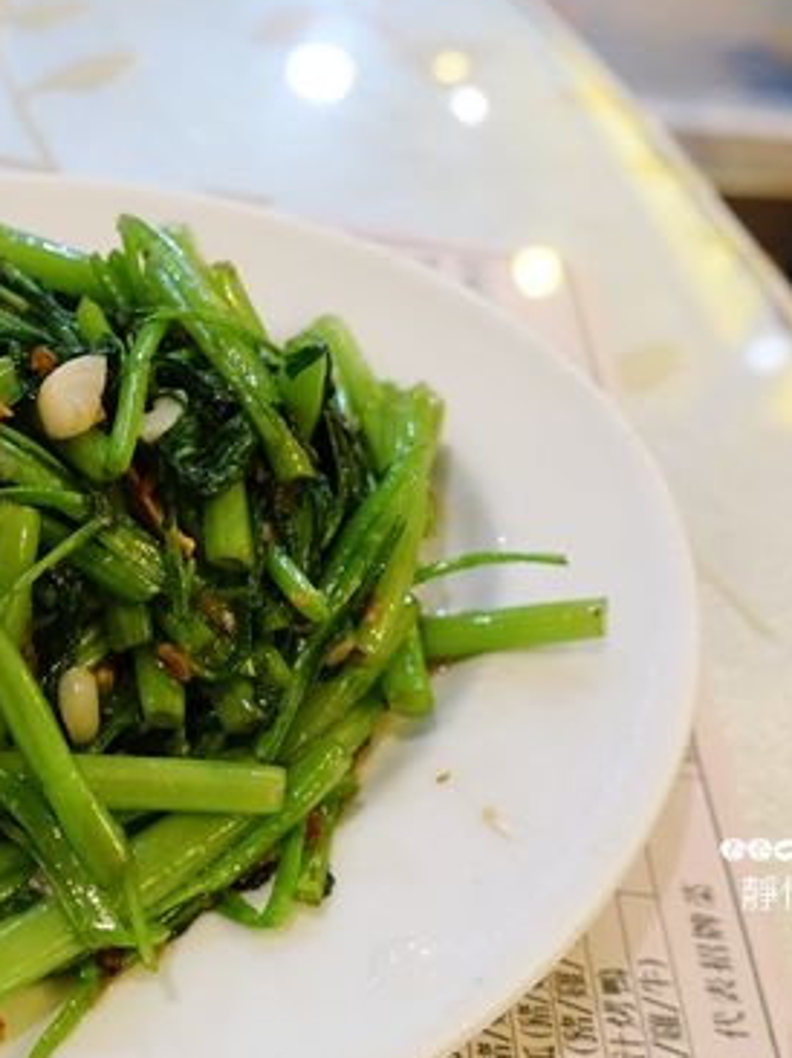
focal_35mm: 41
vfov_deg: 45.7
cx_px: 127
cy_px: 585
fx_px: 1252
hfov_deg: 33.8
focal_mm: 8.8
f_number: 2.8
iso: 800
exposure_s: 1/30
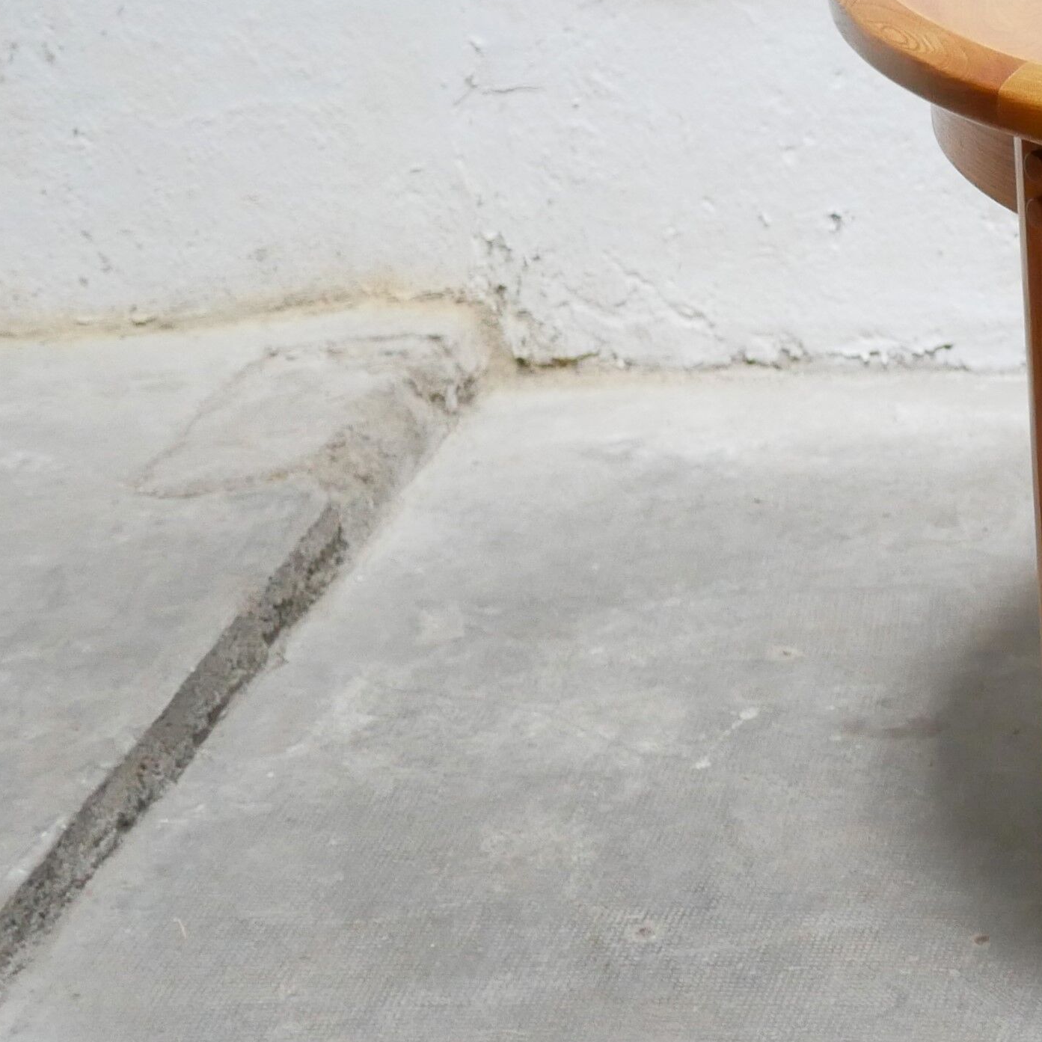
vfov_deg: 15.2
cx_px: 1508
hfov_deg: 14.4
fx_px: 3882
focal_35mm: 114
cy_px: 226
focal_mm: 20
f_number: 1.7
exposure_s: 1/60
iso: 1000
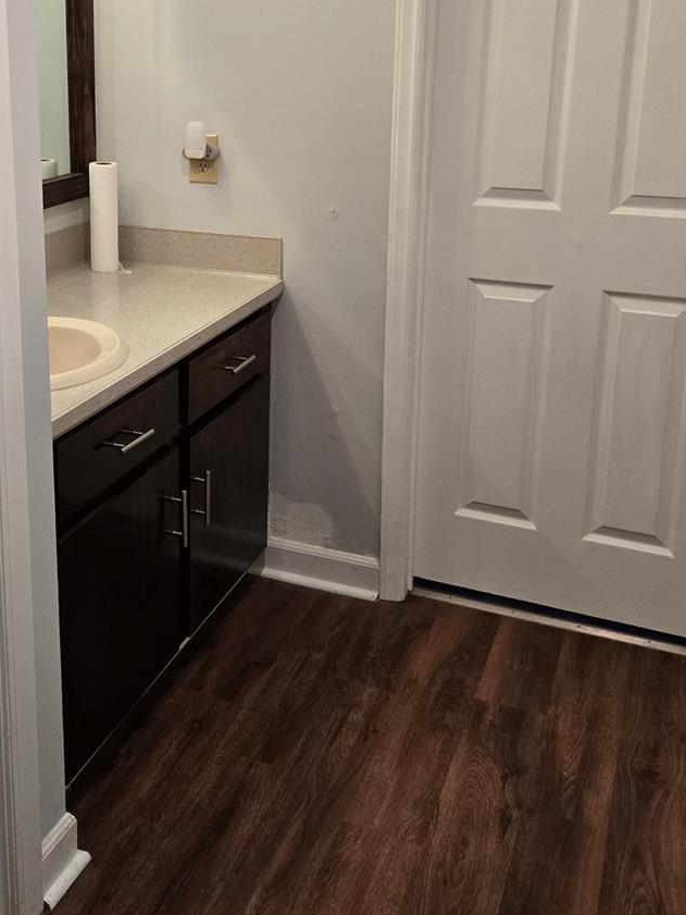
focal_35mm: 42
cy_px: 295
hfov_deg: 33.3
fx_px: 1109
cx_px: 129
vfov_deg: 44.1
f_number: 1.8
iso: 200
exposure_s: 1/120
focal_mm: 5.4
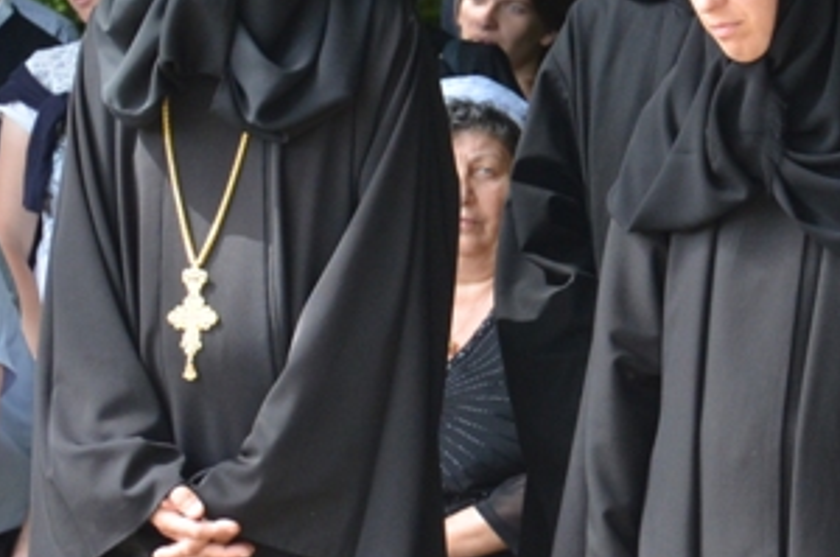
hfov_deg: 4.2
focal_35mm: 493
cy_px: 308
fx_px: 11483
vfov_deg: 2.8
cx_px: 879
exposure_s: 1/250
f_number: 5.6
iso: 800
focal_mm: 85
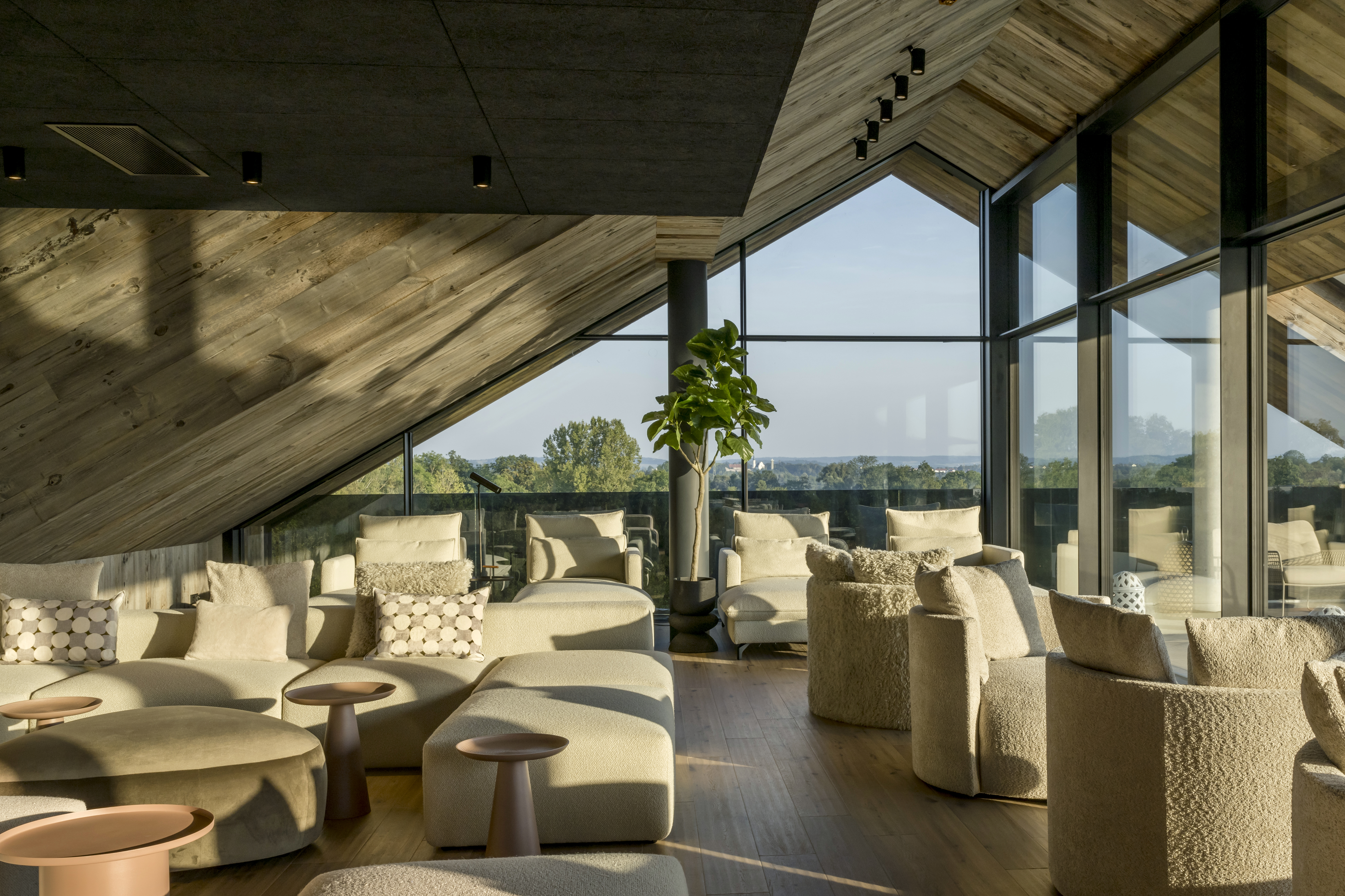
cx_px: 793
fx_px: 1293
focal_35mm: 35
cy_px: 491
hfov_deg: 54.6
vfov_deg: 38.2
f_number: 13
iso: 250
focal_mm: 28.5
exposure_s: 1/60
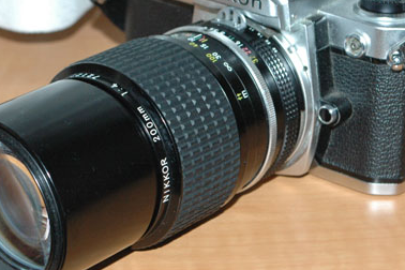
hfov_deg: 15.7
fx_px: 1471
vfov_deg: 10.5
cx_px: 196
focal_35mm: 131
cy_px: 109
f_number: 8
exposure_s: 1/60
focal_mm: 55
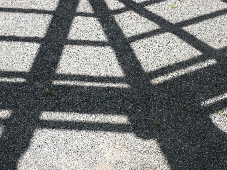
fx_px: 439
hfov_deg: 29.0
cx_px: 114
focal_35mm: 67
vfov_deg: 21.9
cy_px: 85
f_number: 5
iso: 64
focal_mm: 11.9
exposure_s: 1/202
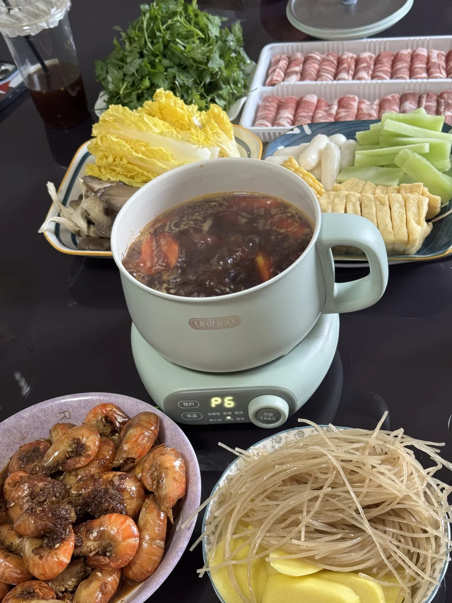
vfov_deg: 39.7
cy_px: 302
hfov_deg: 30.3
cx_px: 226
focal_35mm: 48
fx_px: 836
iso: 160
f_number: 1.78
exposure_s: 1/50
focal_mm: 6.76
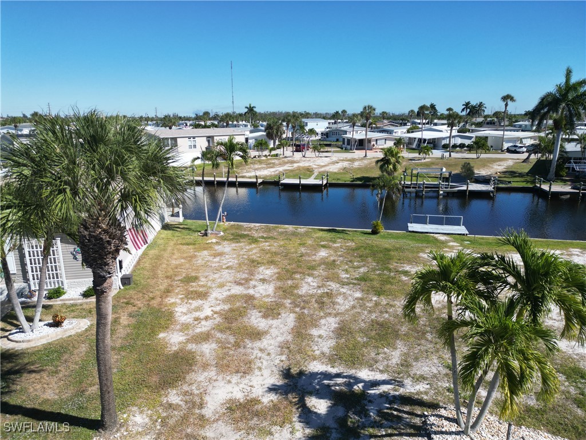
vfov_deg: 56.8
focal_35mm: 24
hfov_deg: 71.6
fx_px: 406
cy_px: 220
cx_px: 293
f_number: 1.7
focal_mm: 6.72
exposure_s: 1/3000
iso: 120
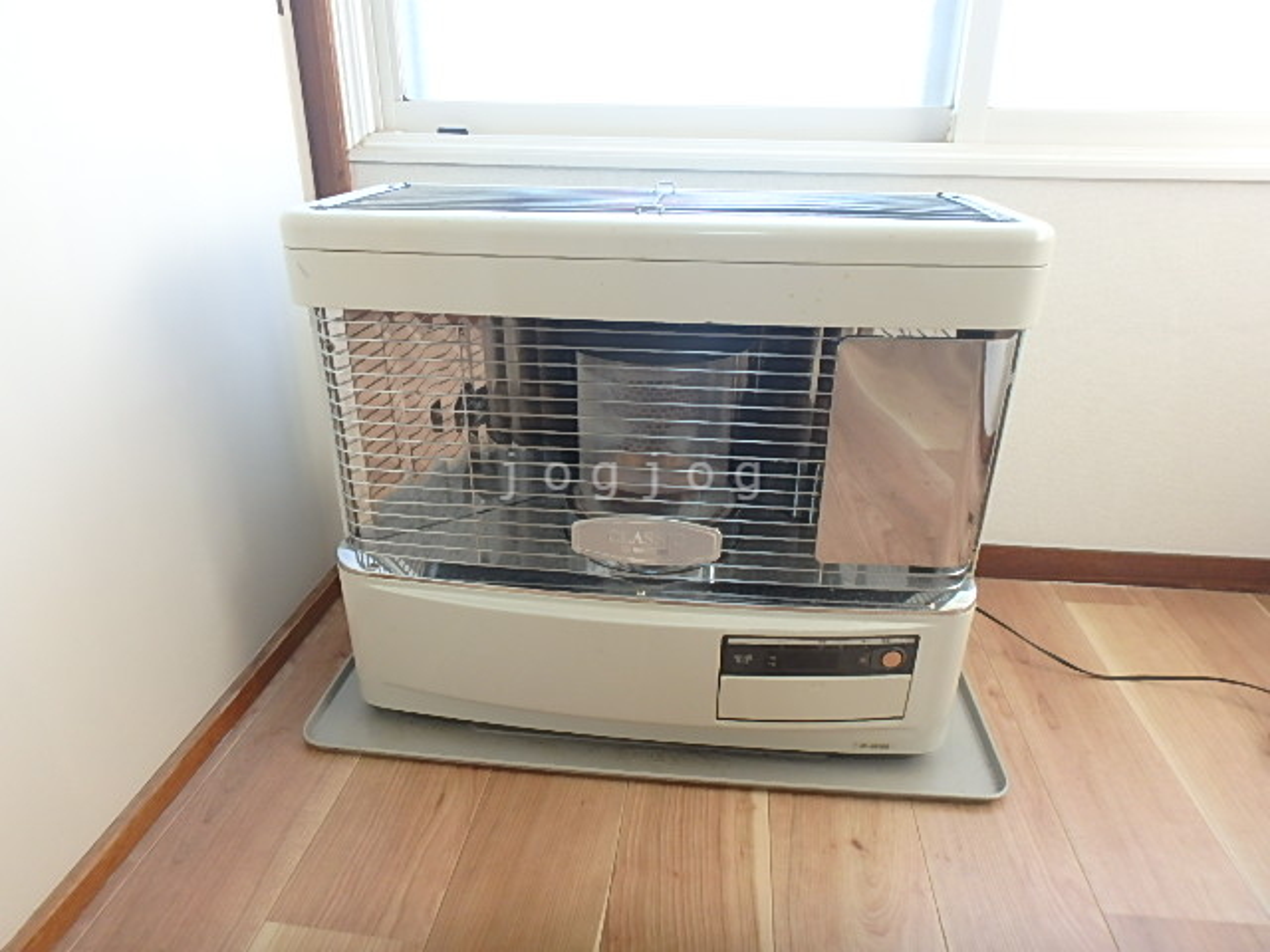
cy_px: 476
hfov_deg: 79.0
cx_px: 635
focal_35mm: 21
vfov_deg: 63.4
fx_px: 770
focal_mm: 3.7
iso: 200
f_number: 3.5
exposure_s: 1/40
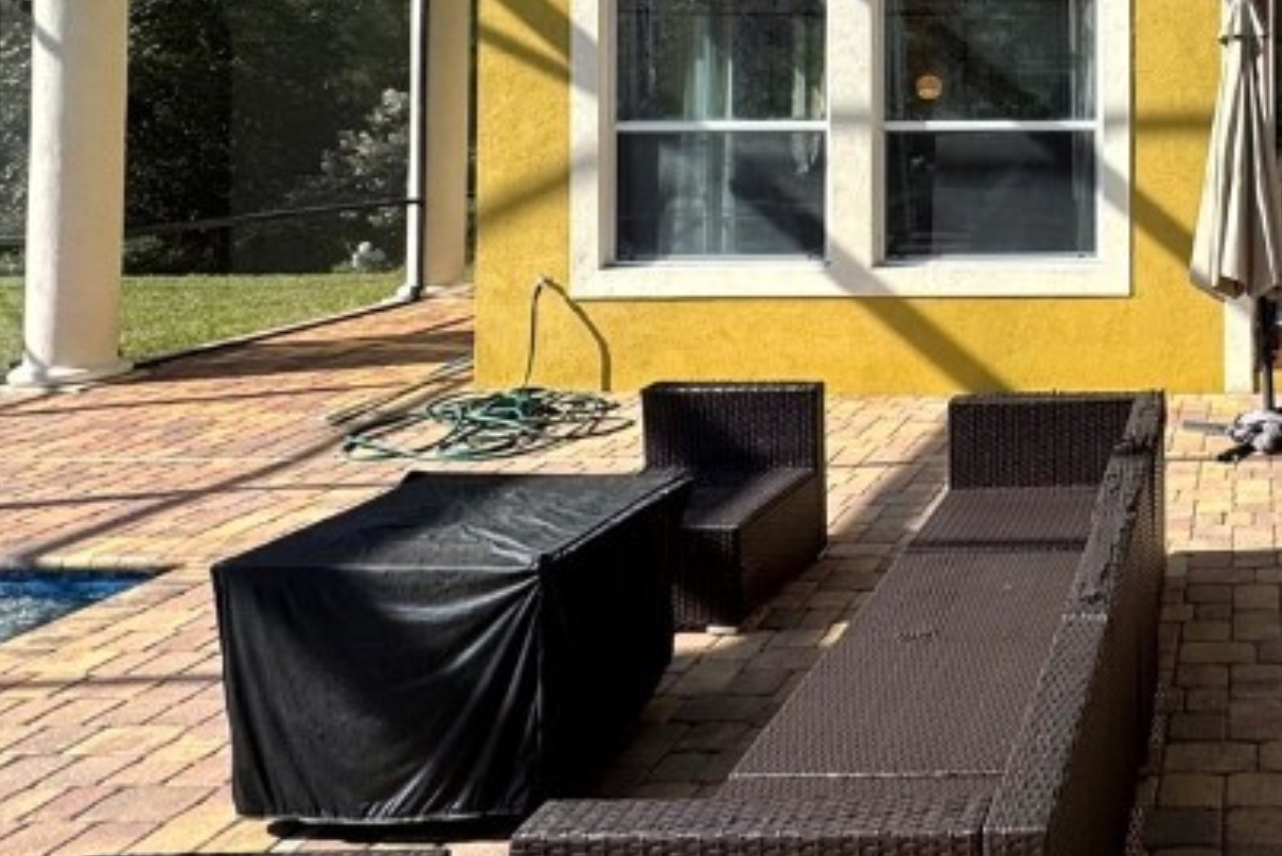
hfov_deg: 44.9
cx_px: 1250
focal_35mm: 37
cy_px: 64
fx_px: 1318
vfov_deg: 33.8
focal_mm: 2.22
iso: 40
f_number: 2.2
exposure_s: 1/968
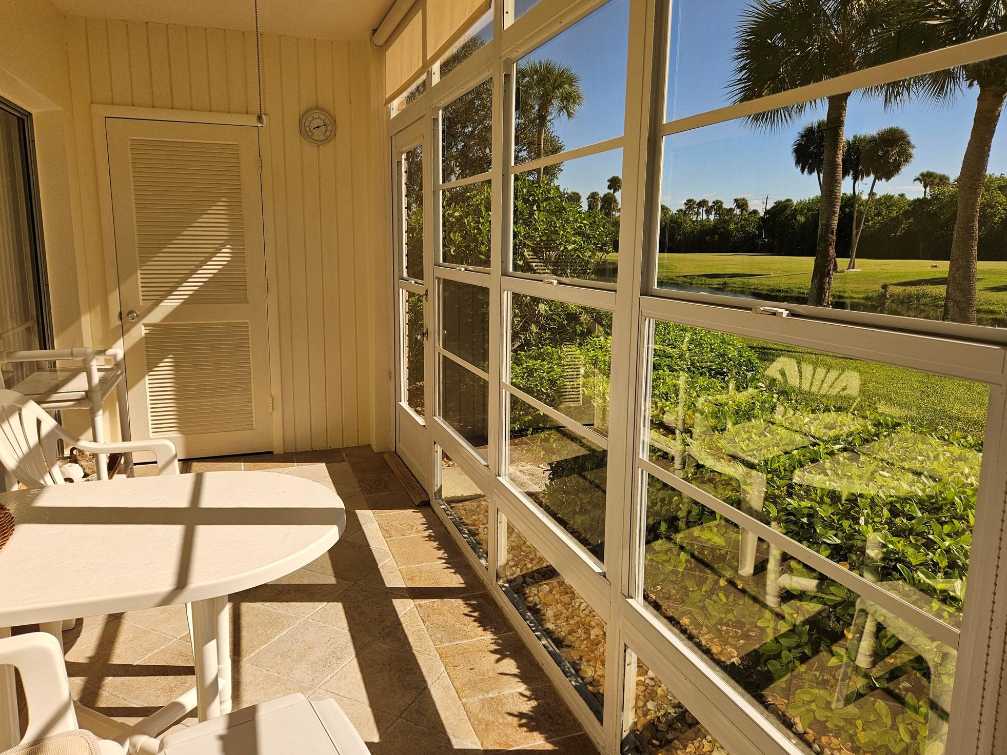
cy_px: 365
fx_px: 698
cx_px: 501
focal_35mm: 24
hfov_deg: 71.6
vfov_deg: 56.8
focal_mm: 5.4
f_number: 1.8
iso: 50
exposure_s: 1/1111
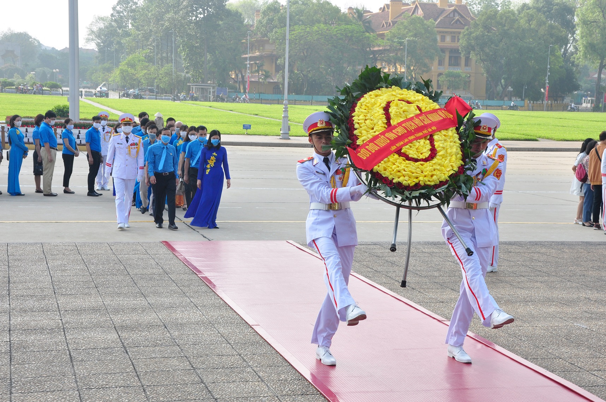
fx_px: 1059
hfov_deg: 31.9
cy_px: 201
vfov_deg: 21.5
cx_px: 303
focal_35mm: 63
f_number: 11
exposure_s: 1/125
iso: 250
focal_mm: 42
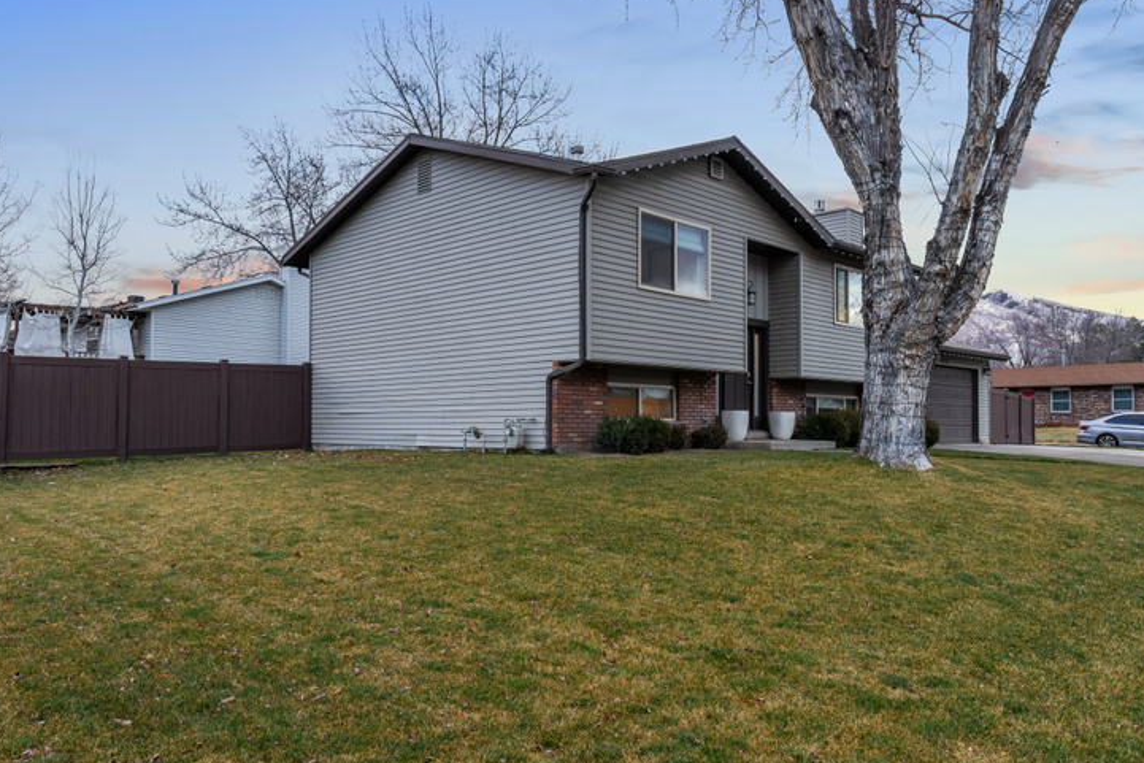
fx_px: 858
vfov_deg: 47.9
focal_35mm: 27
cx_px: 578
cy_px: 404
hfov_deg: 67.4
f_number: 10
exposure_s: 1/10
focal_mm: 19
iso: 500
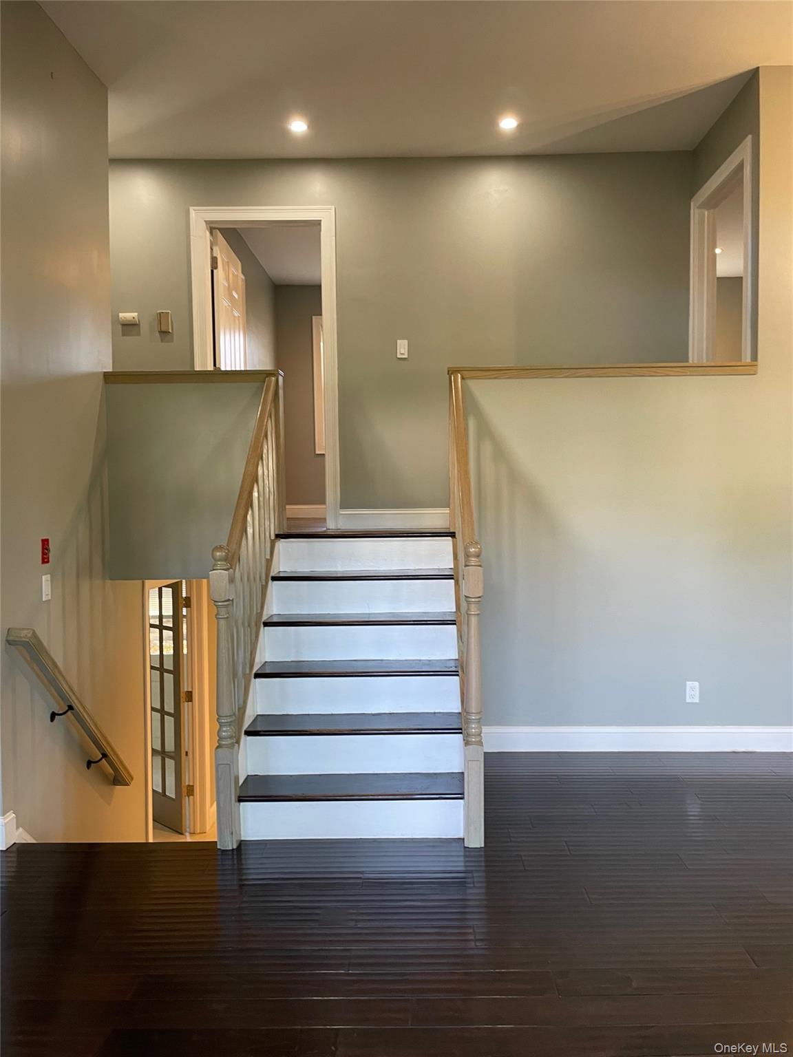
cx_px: 396
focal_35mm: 26
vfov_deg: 67.3
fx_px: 794
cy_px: 528
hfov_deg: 53.1
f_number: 1.6
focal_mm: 4.2
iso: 80
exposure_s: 1/60
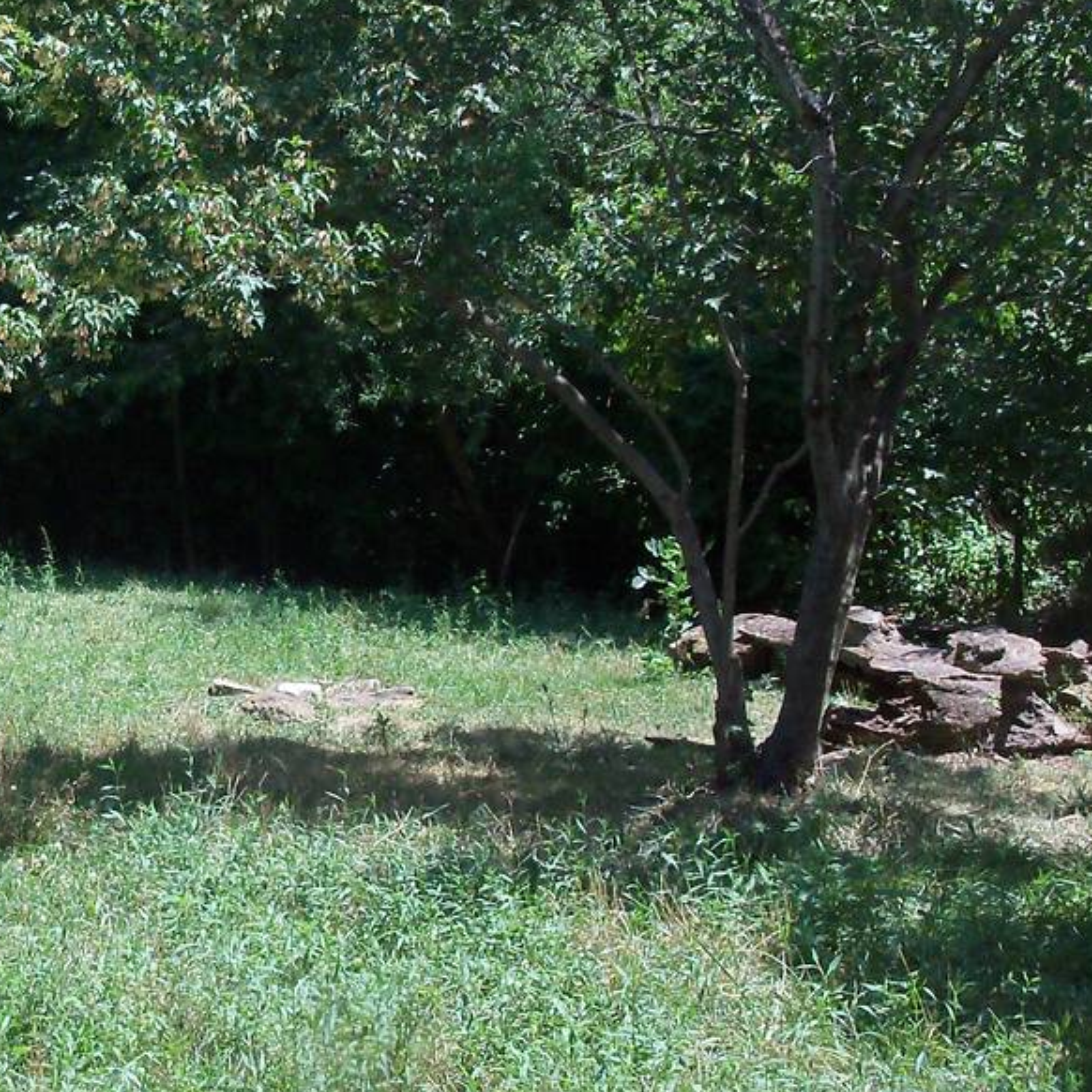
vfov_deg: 20.3
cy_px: 760
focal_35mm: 85
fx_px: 3034
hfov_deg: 19.7
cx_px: -24
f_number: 3
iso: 80
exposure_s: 1/400
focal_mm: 6.3
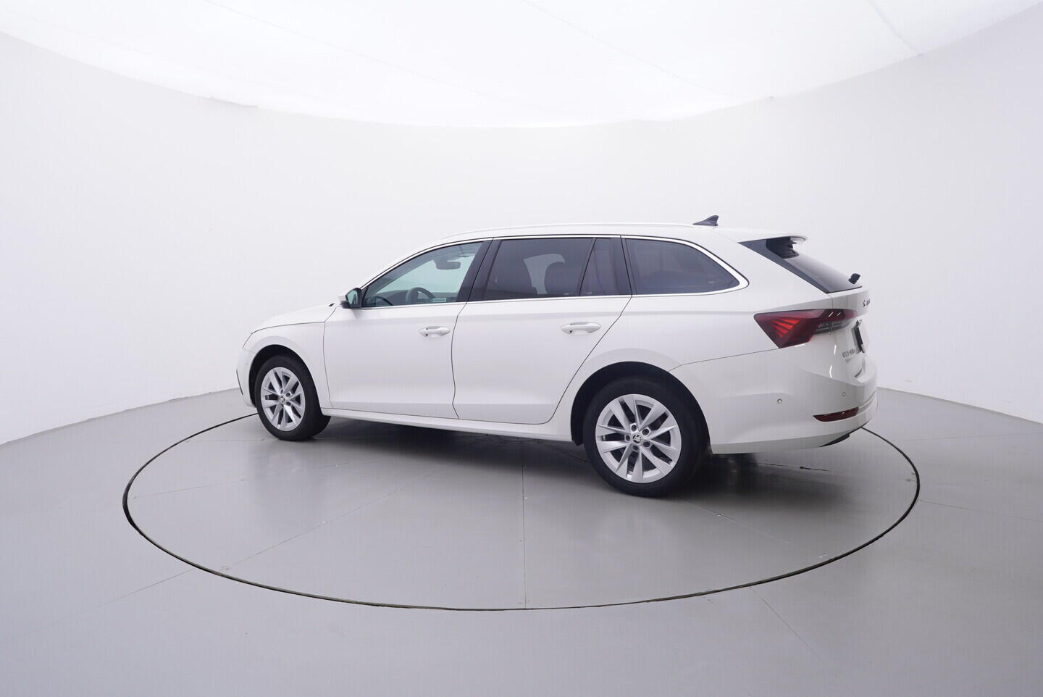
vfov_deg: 56.2
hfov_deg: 77.3
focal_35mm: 22
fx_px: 652
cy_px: 348
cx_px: 522
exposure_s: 1/80
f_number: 5
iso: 200
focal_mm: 15
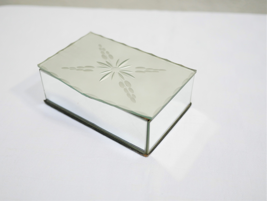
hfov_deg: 46.8
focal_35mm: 40
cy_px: 100
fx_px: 309
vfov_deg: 36.0
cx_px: 134
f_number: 1.7
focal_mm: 20
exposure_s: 1/60
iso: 640
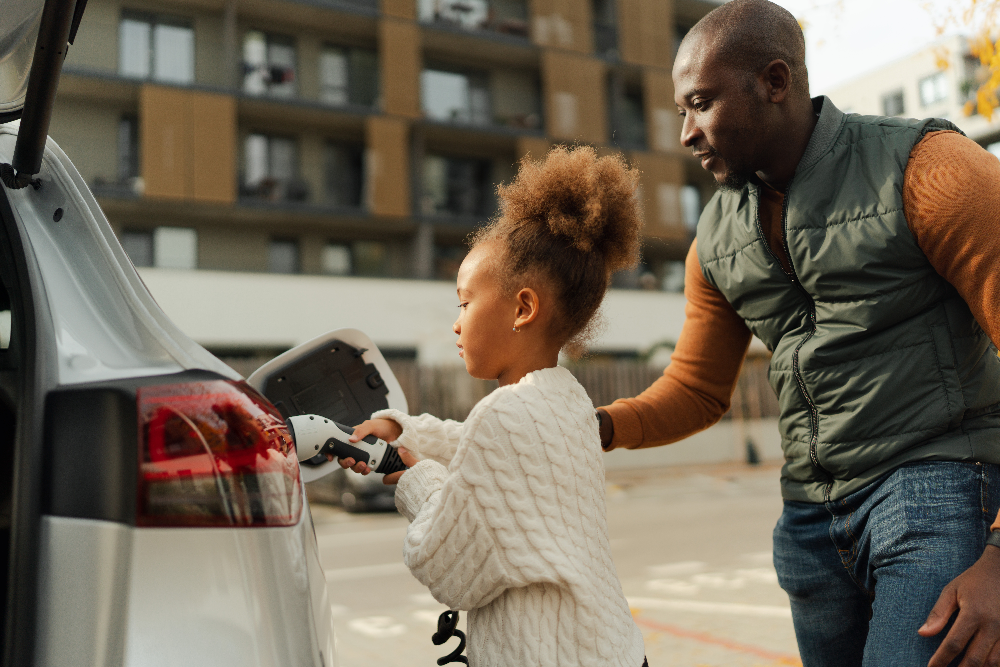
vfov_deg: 37.9
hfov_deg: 54.4
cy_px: 334
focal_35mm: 35
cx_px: 500
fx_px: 972
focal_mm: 35
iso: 100
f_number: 1.4
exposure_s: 1/2000
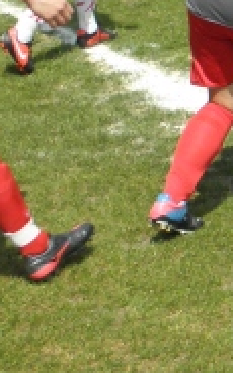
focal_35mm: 138
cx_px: 648
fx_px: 1402
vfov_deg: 14.9
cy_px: -10
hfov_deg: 8.3
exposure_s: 1/250
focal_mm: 5.5
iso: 125
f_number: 7.2
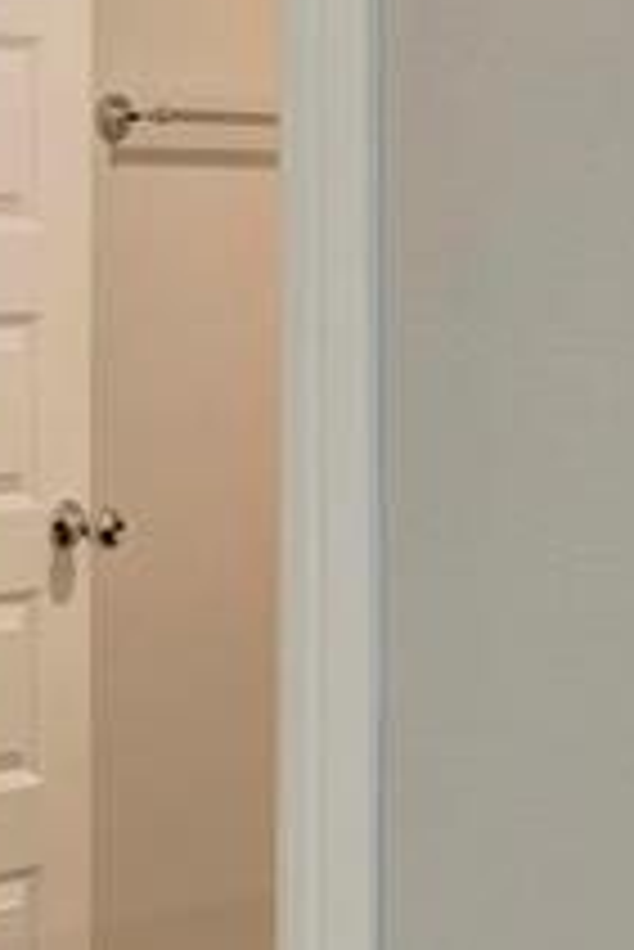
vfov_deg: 29.2
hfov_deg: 10.9
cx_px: -1358
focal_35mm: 68
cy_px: 239
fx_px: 1793
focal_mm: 14
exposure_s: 1/2
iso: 100
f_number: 9
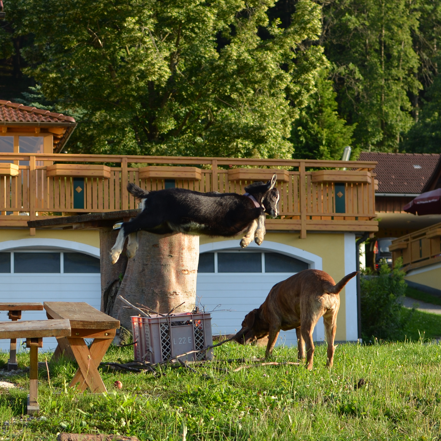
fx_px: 1412
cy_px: 250
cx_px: 247
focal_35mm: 98
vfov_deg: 17.7
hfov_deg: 17.8
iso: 140
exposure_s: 1/640
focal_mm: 35
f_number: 3.5
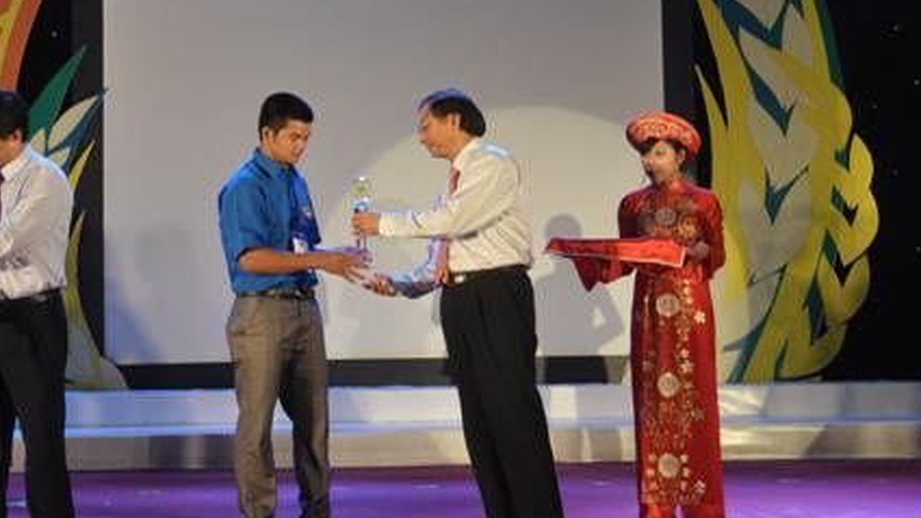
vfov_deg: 17.2
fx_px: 1709
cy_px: 180
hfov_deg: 30.1
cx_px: 356
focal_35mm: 70
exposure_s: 1/80
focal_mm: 34
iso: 400
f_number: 4.2
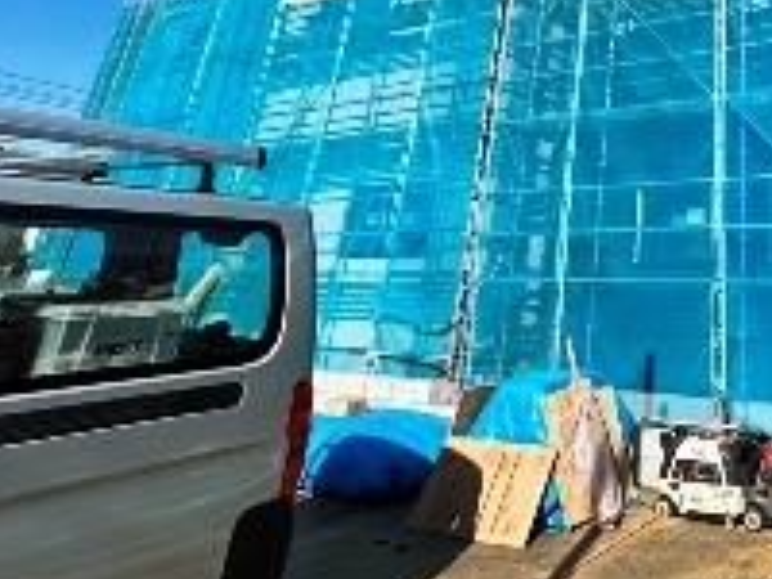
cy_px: 69
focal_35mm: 28
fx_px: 624
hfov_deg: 53.3
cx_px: 730
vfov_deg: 45.6
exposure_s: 1/2564
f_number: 2.2
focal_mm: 2.22
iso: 50
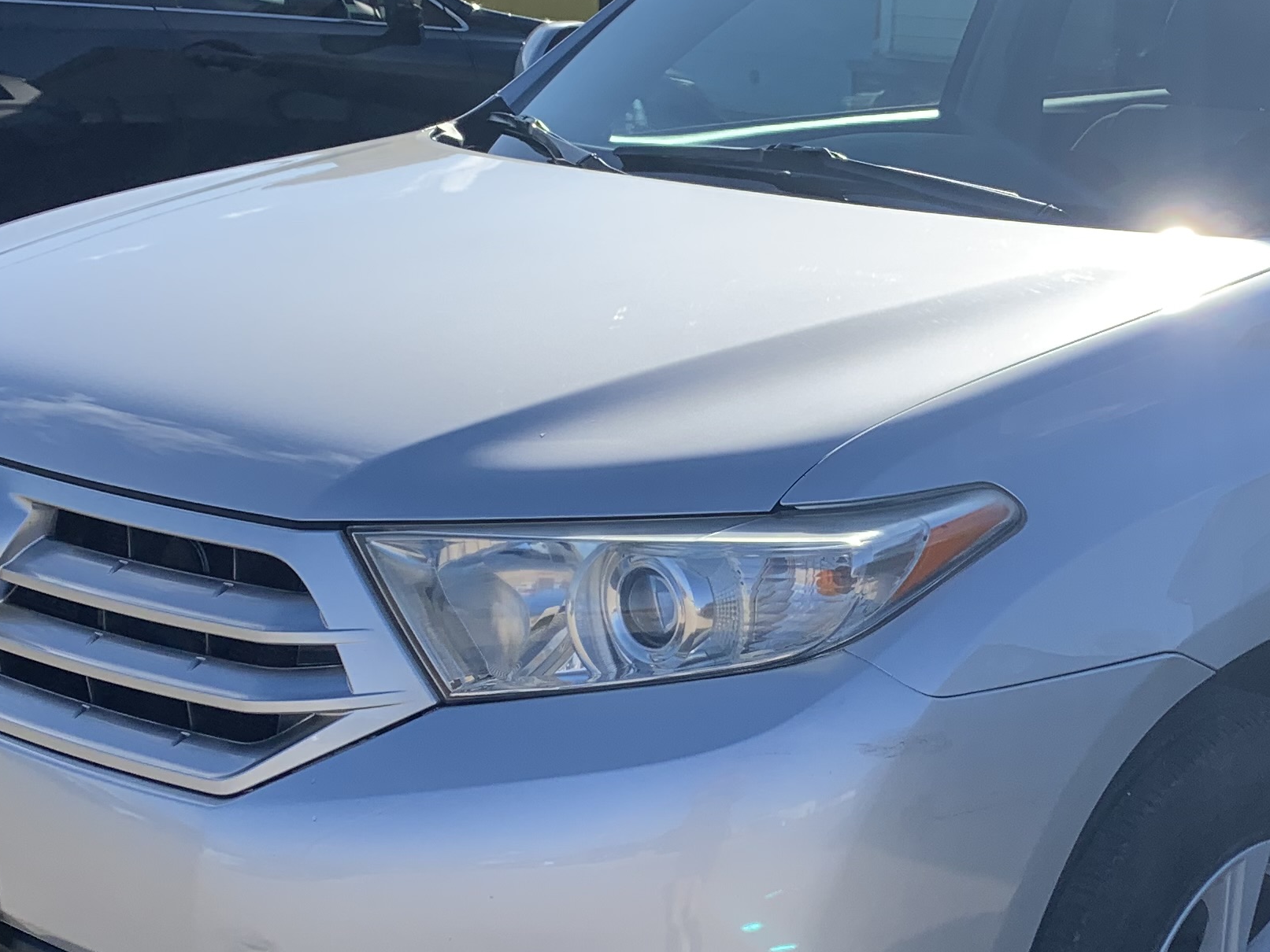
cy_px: 587
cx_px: 1023
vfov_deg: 22.5
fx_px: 2385
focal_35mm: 65
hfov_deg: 29.1
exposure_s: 1/1634
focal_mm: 4.25
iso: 25
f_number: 1.8
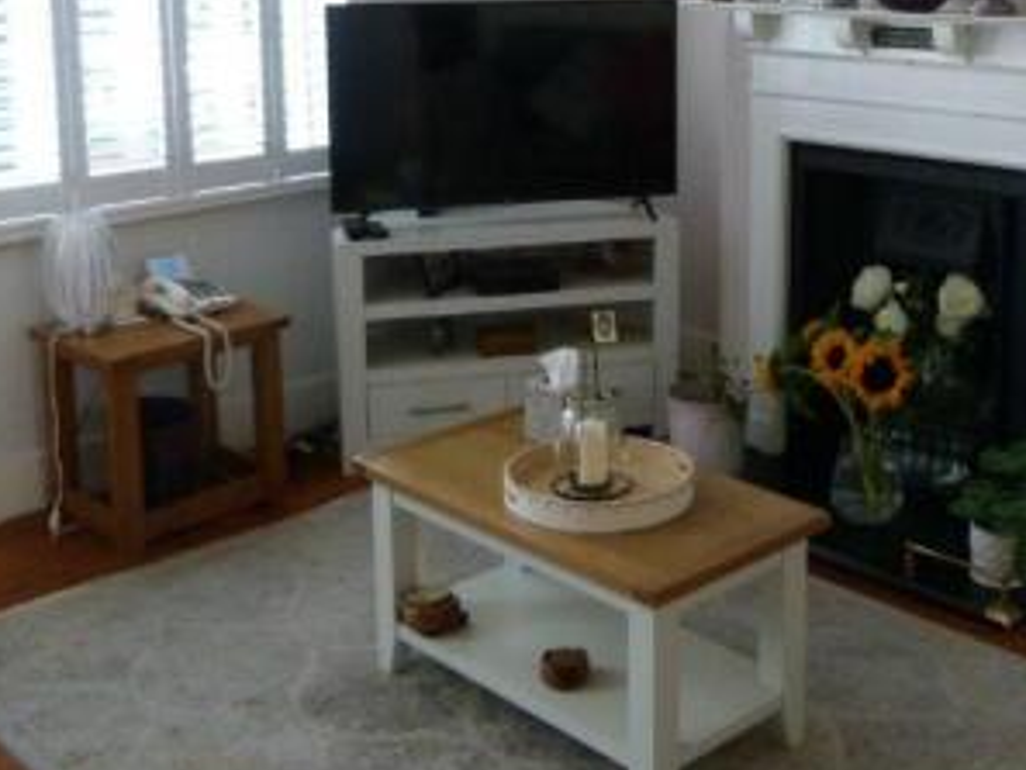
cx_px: 655
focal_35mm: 49
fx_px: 1453
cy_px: 129
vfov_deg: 28.9
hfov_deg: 38.6
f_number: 2.8
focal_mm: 4.5
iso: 320
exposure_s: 1/60
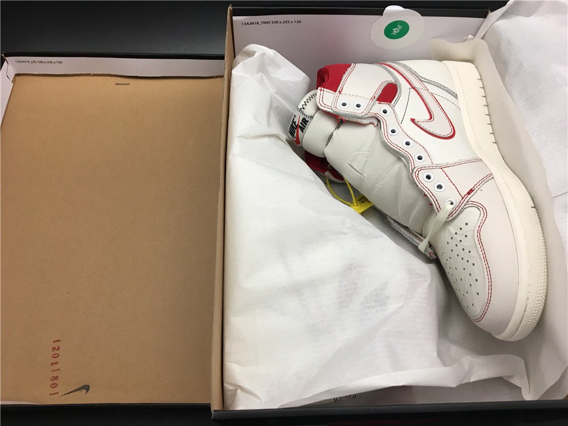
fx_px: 476
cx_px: 284
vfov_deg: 48.2
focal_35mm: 29
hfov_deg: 61.7
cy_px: 213
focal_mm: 4.15
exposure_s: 1/33
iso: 64
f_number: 2.2
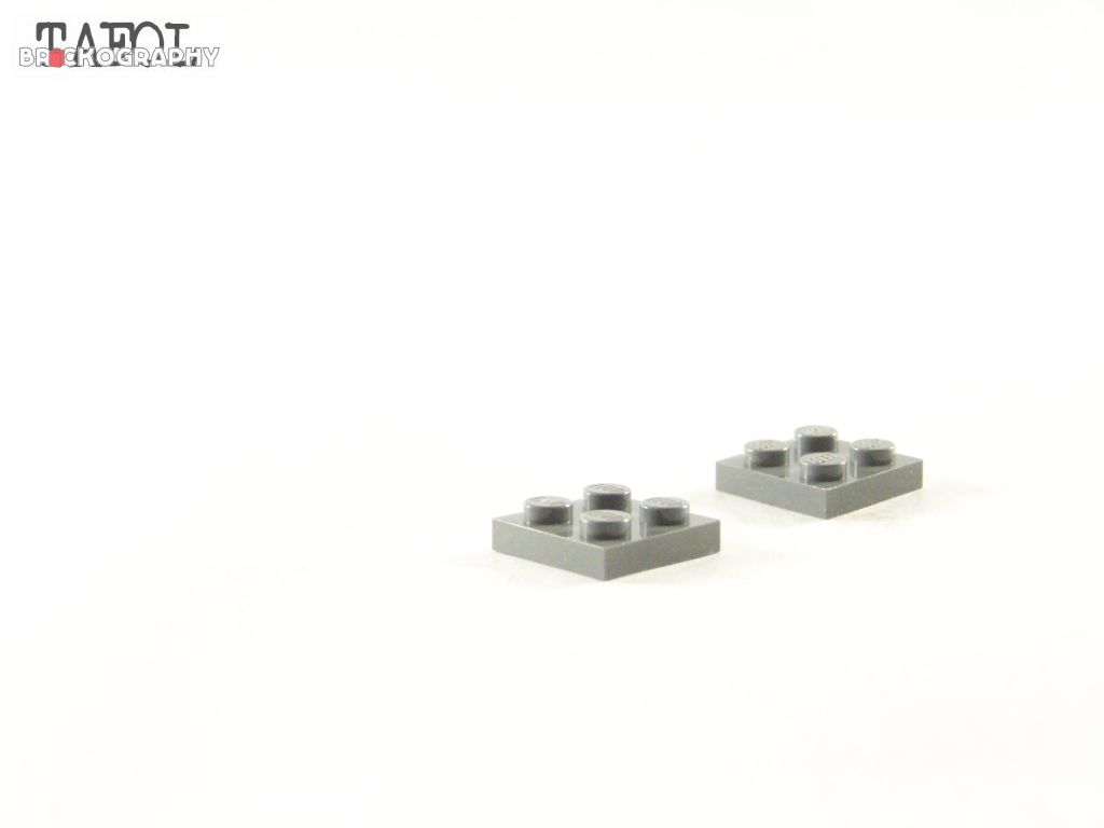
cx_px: 552
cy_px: 414
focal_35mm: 69
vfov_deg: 21.3
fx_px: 2201
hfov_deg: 28.2
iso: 400
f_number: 3.2
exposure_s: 1/45
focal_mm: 11.5
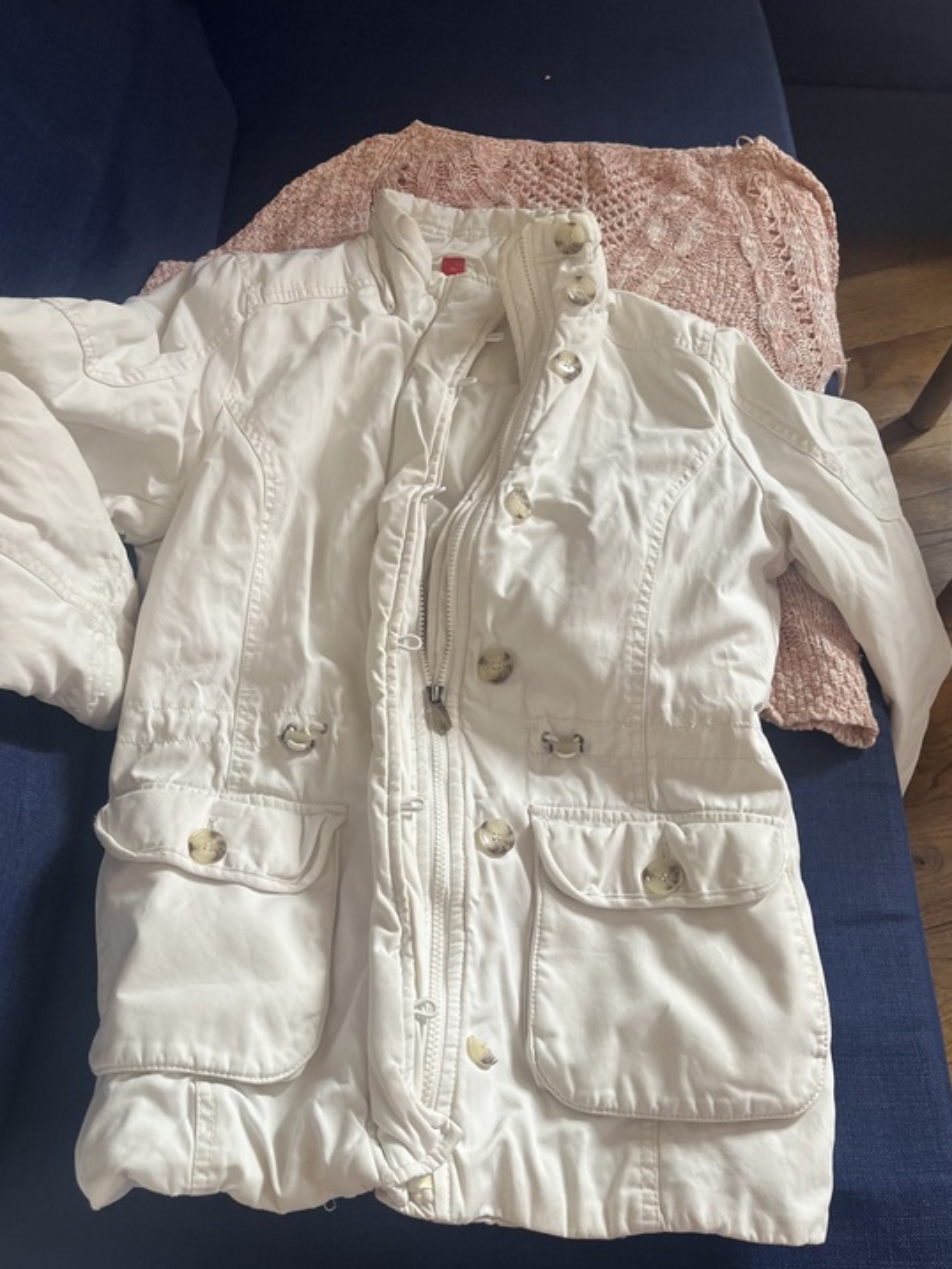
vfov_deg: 61.7
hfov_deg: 48.2
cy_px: 632
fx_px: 1063
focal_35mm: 29
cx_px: 432
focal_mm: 5.1
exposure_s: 1/104
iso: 125
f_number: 1.6
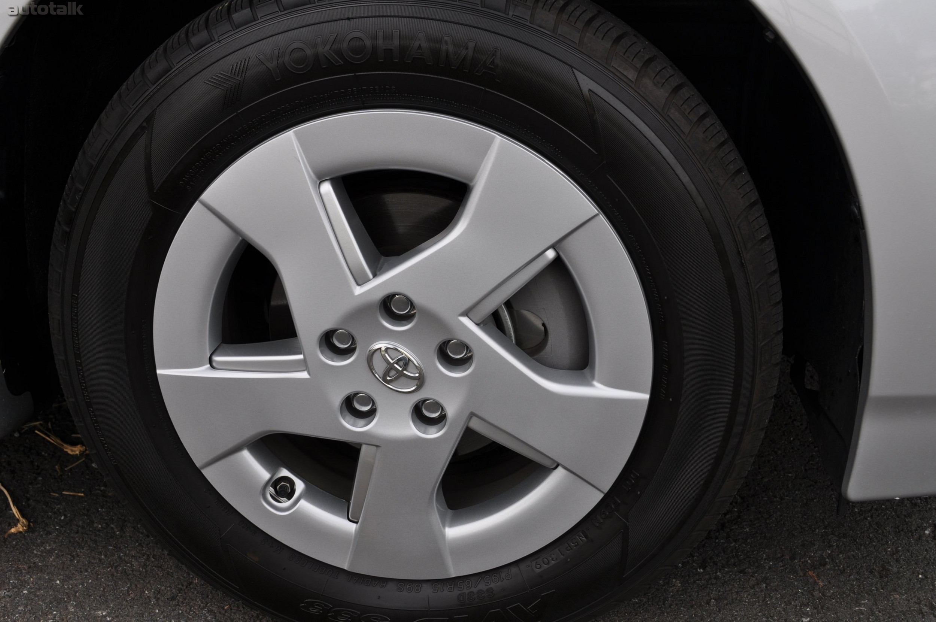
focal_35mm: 39
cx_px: 468
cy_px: 311
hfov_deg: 49.6
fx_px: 1013
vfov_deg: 34.1
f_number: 8
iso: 200
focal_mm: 26
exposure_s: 1/80
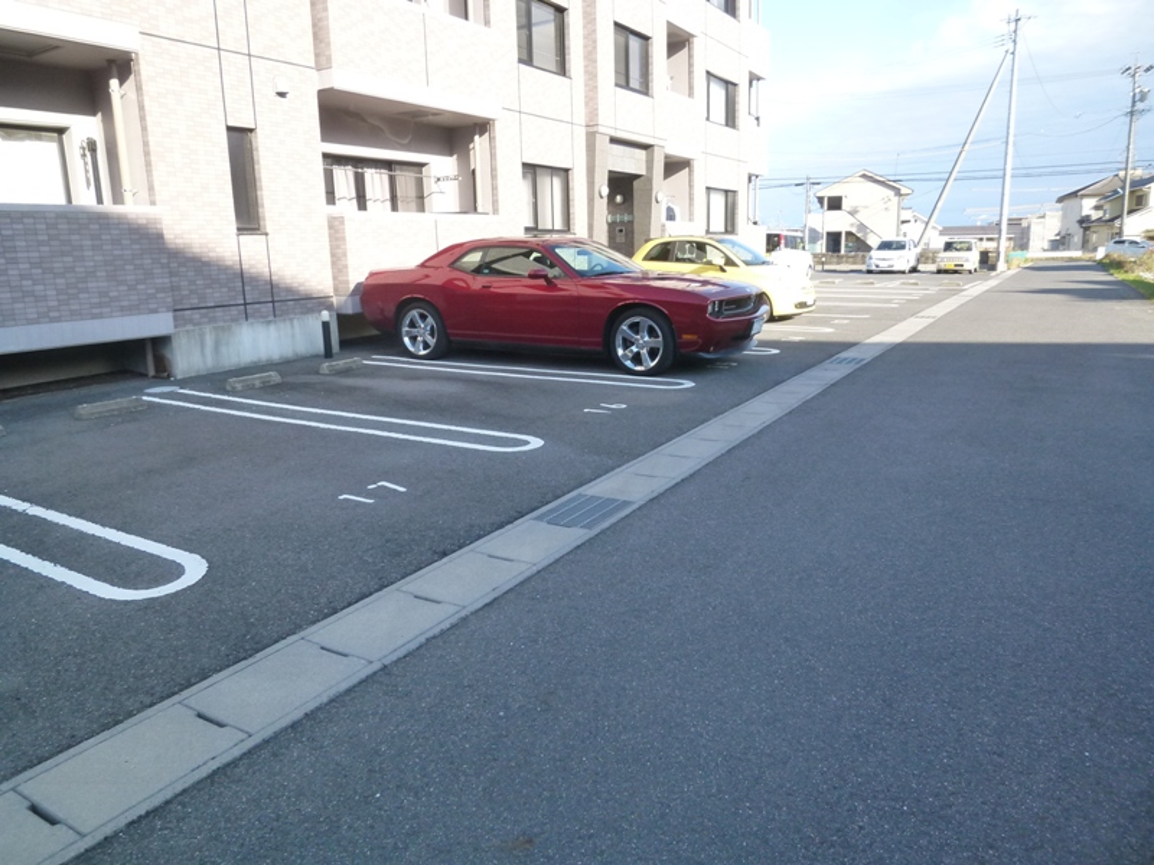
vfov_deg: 56.8
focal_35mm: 24
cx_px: 577
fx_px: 800
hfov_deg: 71.6
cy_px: 432
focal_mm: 4.3
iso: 160
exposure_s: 1/250
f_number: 4
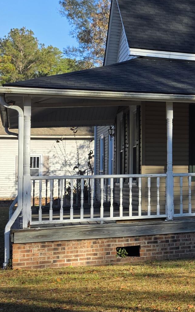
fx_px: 612
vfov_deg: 28.6
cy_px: 141
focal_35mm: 72
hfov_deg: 15.8
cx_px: 336
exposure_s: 1/2077
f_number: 1.7
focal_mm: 6.3
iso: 80
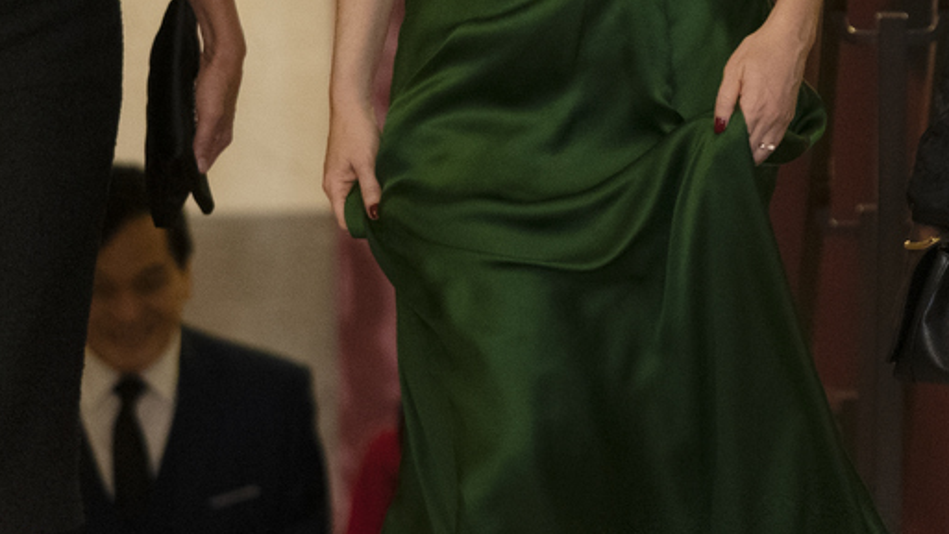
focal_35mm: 343
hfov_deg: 6.3
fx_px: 8634
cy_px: -74
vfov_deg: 3.5
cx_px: 977
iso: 4000
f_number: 2.8
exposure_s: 1/200
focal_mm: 112
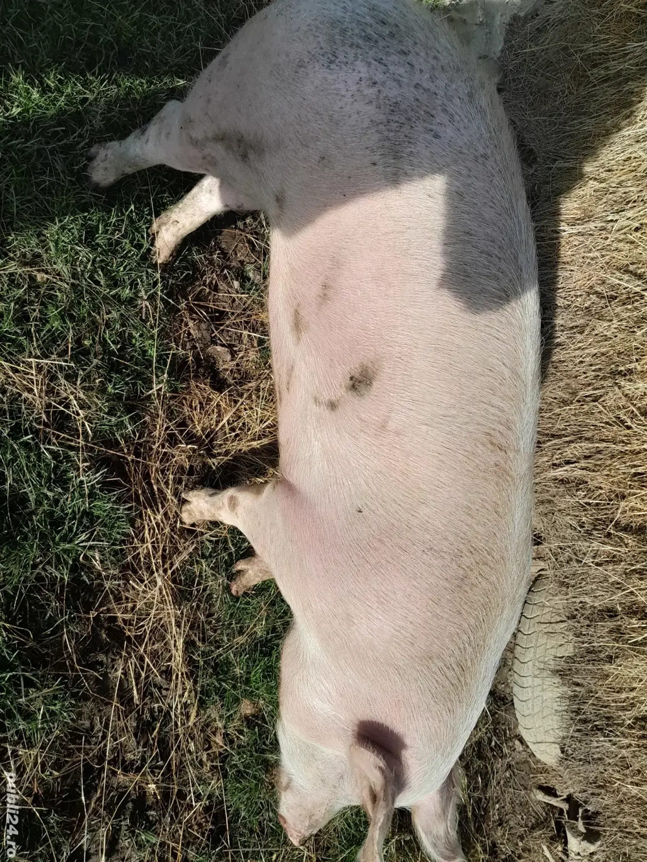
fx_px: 648
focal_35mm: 26
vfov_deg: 67.3
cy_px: 431
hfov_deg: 53.1
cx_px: 324
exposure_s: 1/505
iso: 40
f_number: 1.8
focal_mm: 3.98
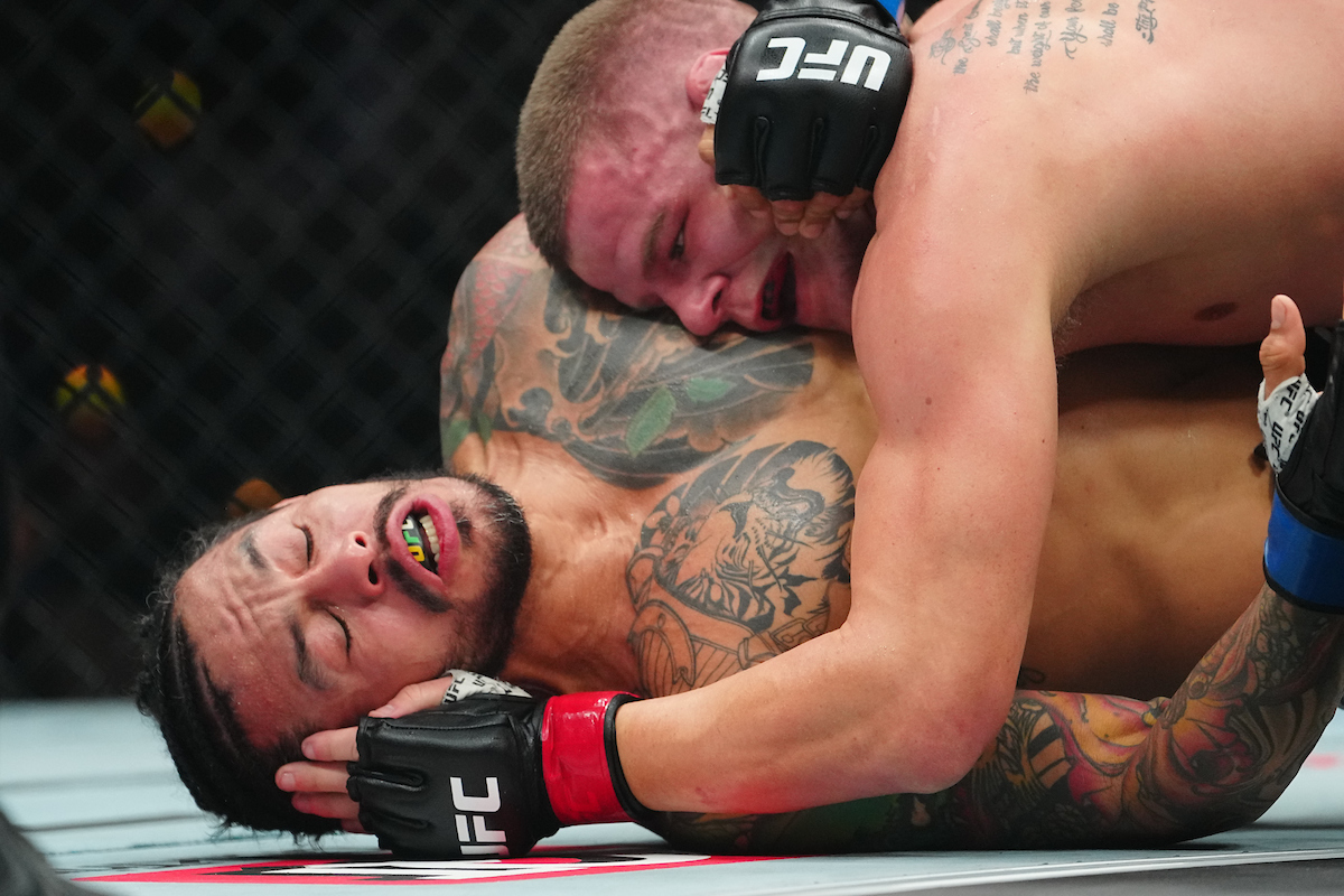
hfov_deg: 6.9
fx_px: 11199
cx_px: 672
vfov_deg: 4.6
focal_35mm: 300
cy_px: 448
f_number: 2.8
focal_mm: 200
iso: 3200
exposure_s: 1/1600
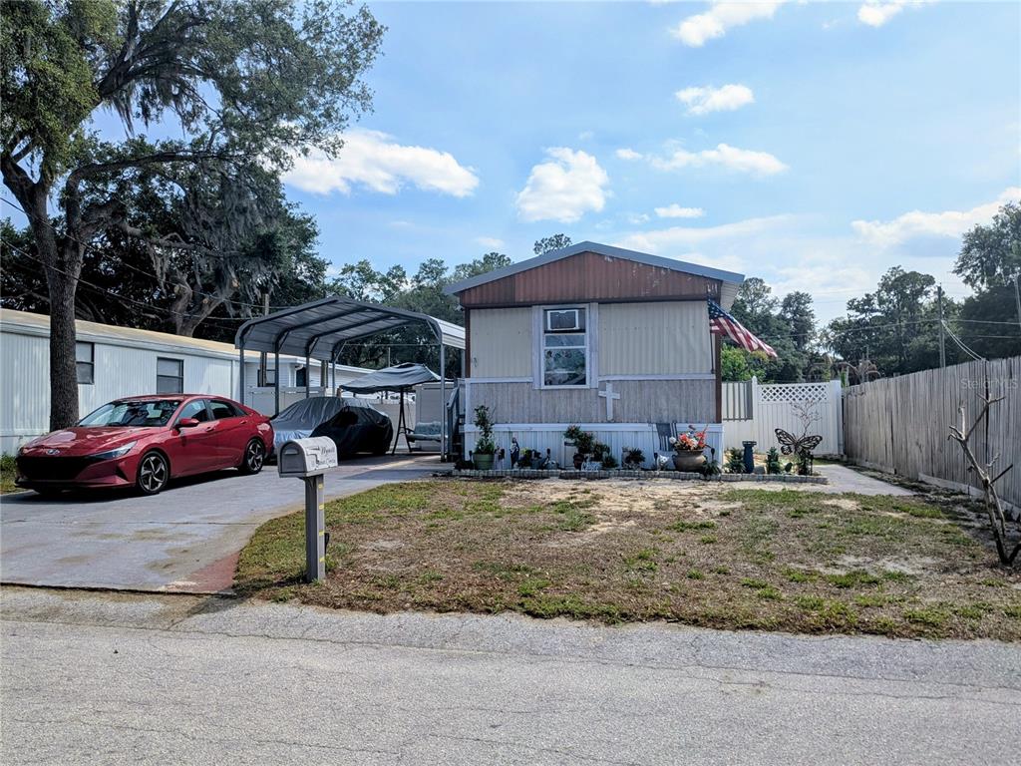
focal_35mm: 27
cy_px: 383
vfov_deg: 51.4
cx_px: 510
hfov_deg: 65.3
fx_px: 796
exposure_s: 1/3344
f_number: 1.73
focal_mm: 4.38
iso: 58
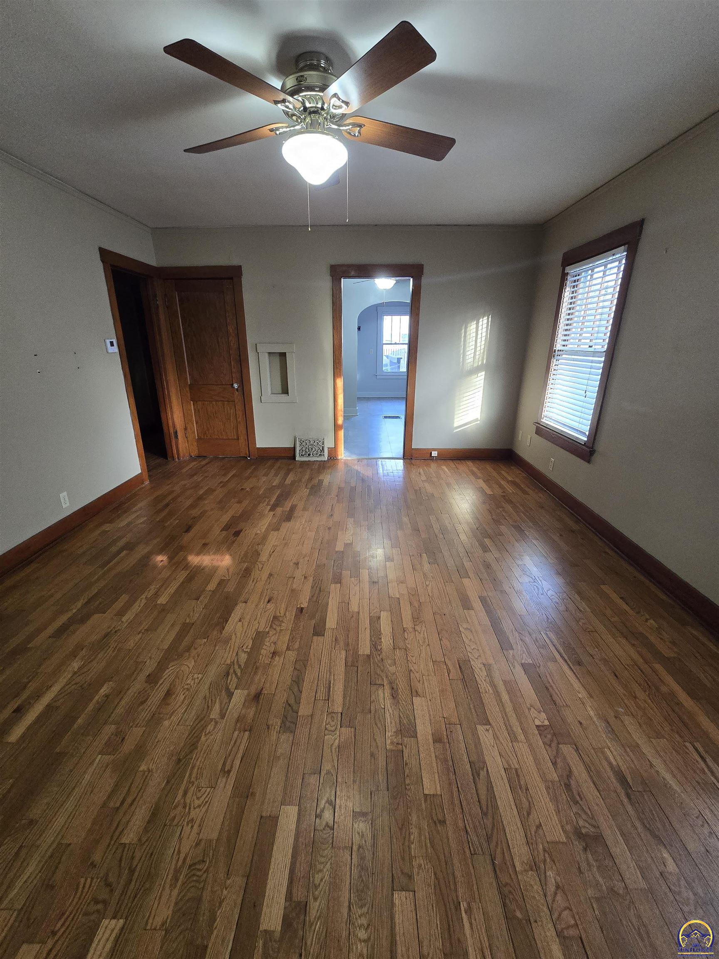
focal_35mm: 13
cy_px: 480
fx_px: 360
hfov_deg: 89.9
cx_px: 360
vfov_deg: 106.2
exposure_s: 1/60
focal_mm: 2.2
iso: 400
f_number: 2.2
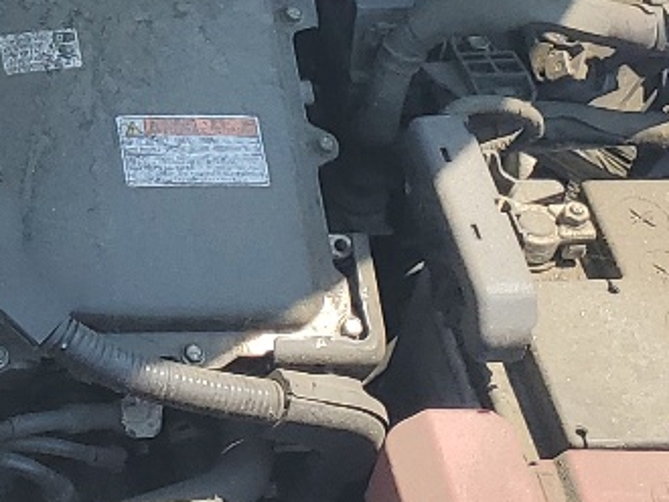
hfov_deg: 14.1
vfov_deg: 11.5
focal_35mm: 126
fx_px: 2437
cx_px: -476
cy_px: -119
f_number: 1.5
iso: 50
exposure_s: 1/1111
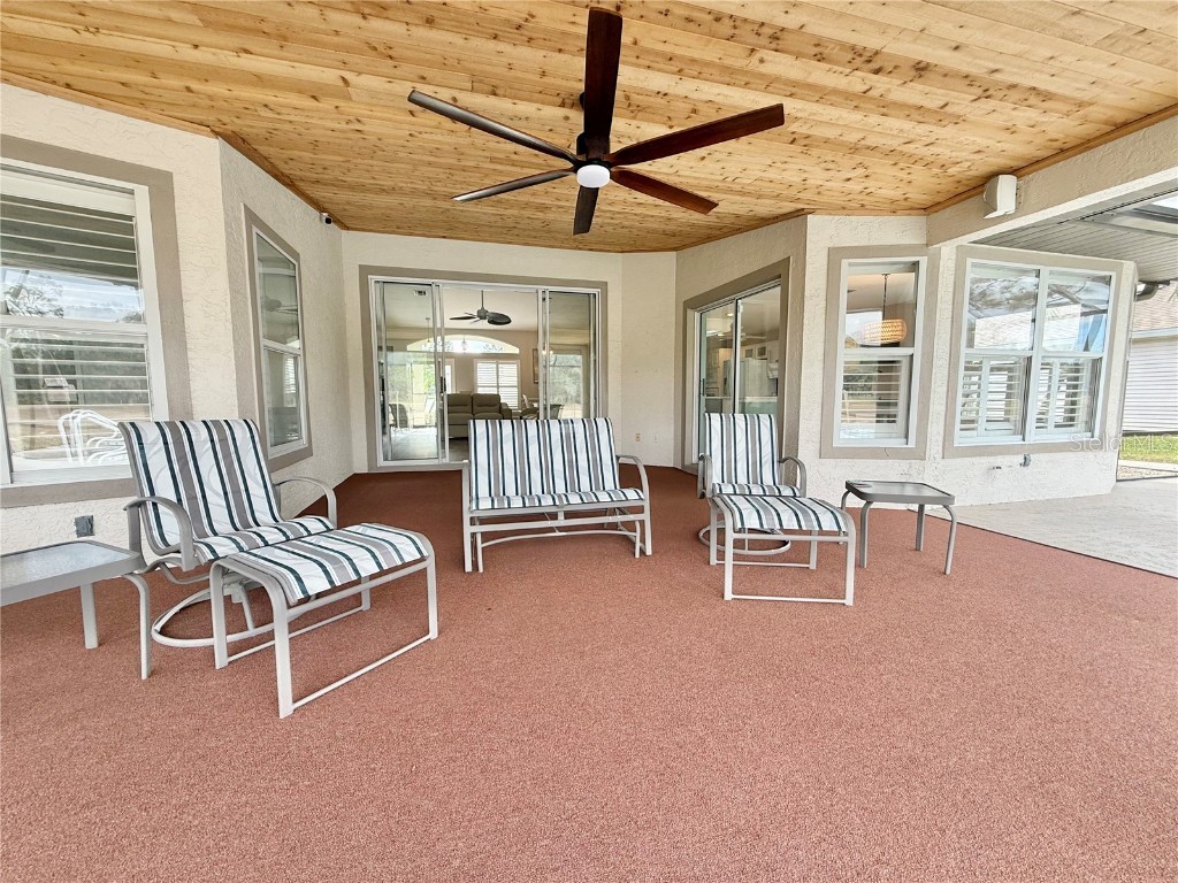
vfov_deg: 85.7
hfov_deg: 102.1
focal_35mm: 14
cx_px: 589
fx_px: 476
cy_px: 442
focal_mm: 2.22
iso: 80
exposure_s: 1/99
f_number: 2.2
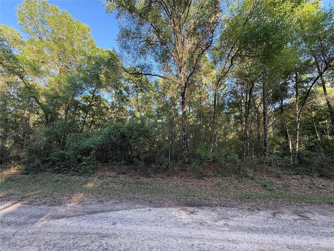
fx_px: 135
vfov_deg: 85.7
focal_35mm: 14
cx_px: 167
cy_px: 126
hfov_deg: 102.1
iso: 64
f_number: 2.2
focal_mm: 2.22
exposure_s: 1/99
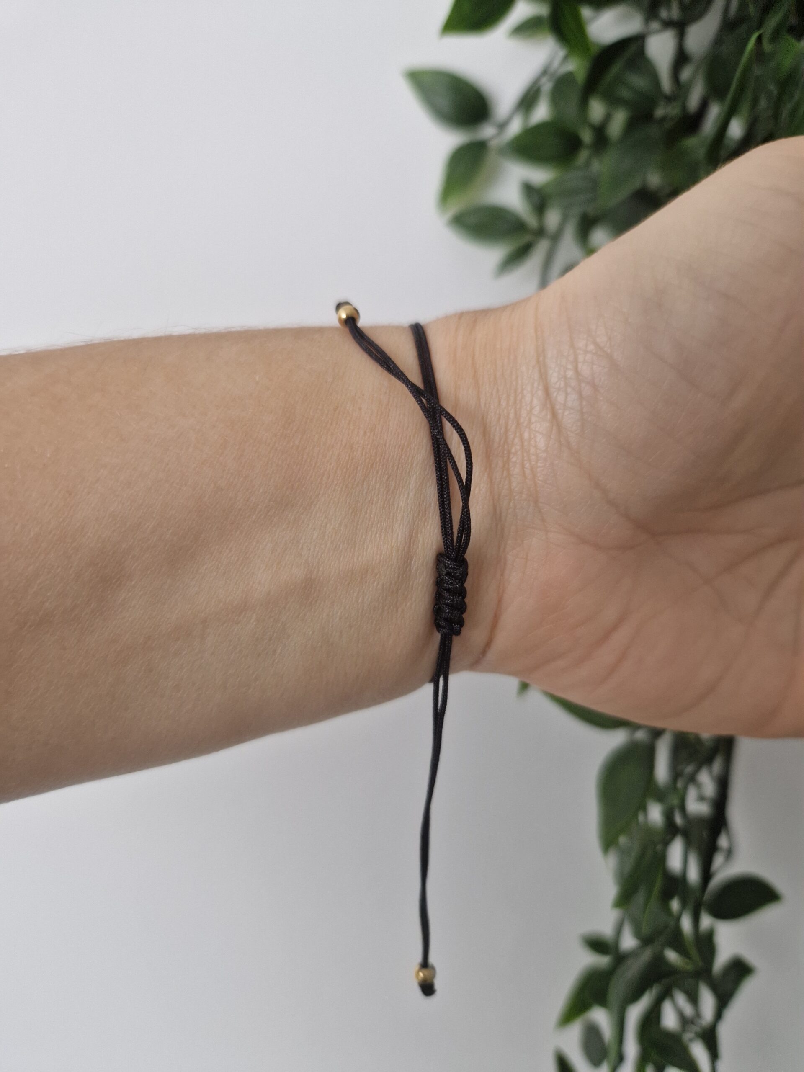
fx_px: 712
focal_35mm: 23
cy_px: 536
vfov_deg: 73.9
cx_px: 402
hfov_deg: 58.9
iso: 50
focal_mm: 5.4
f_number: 1.8
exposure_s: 1/100
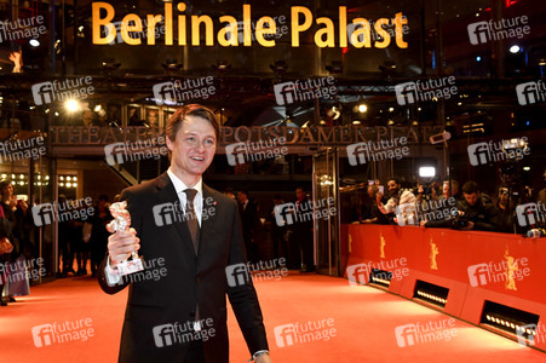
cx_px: 273
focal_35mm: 45
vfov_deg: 29.8
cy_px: 182
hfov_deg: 43.6
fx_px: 682
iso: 1600
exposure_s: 1/125
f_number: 6.3
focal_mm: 30
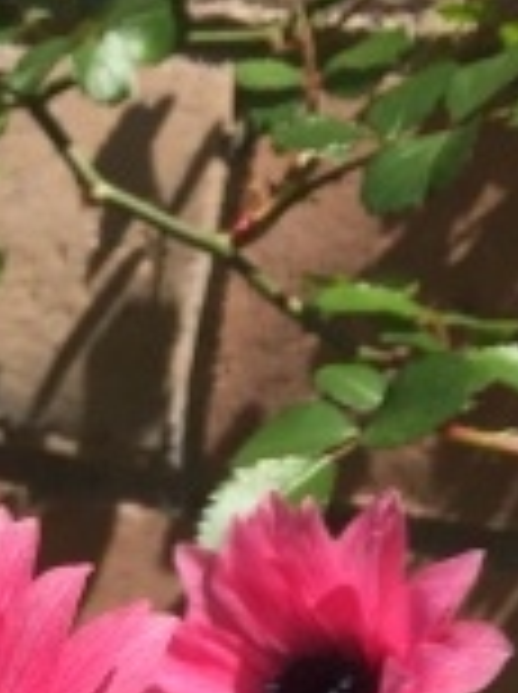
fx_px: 2261
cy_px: 1112
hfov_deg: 12.5
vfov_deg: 15.7
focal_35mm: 113
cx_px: -216
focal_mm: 4.15
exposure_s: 1/1883
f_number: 2.2
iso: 32
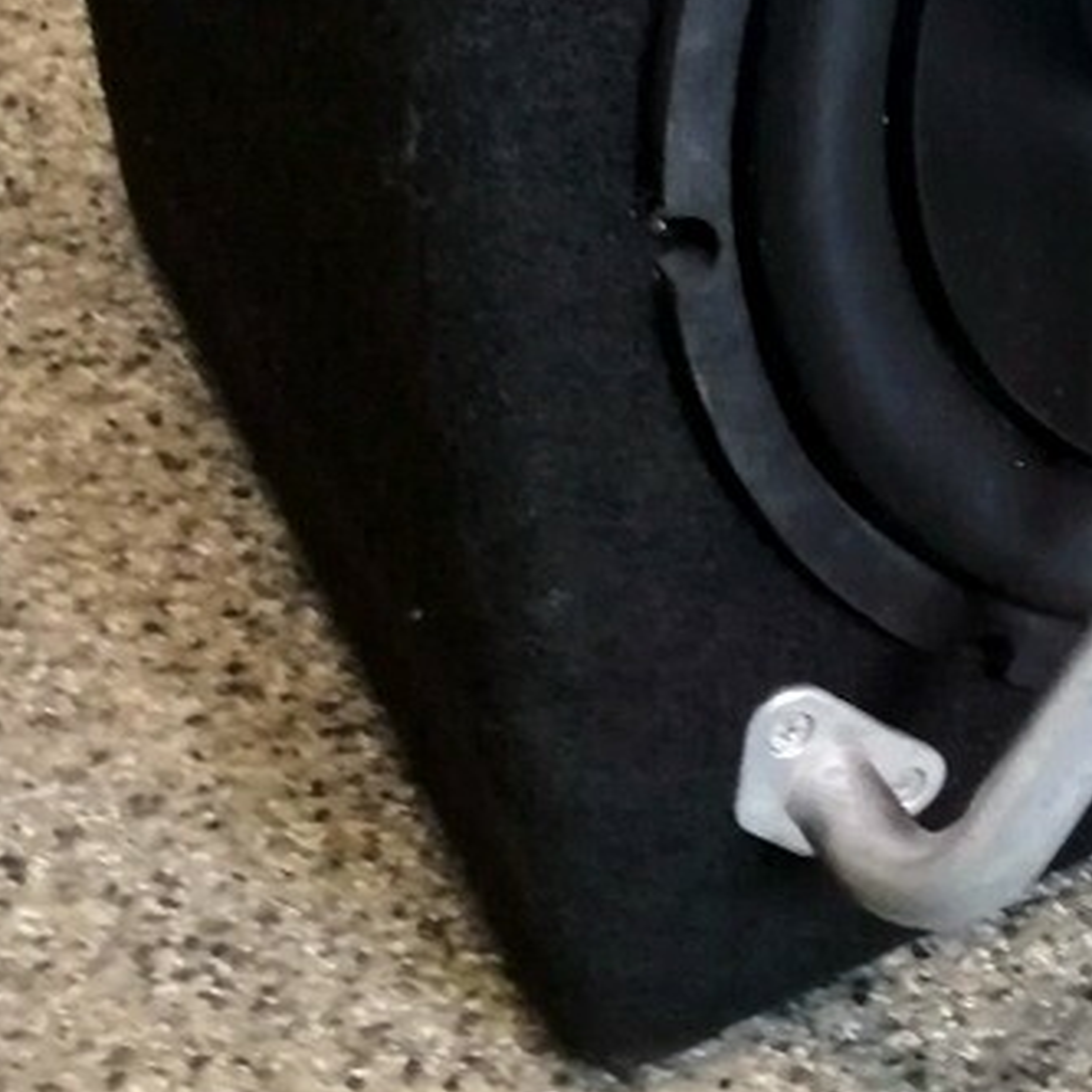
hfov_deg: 19.1
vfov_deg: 19.3
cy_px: -125
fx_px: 3069
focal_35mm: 86
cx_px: 1308
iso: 400
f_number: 1.8
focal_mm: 3.95
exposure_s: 1/33.3
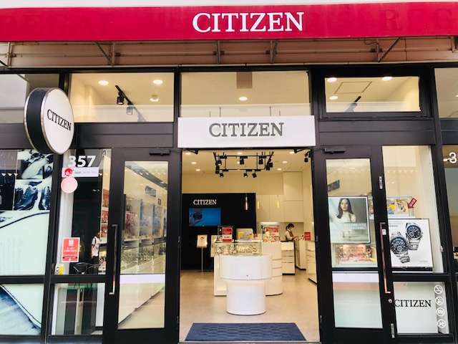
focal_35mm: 28
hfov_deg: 63.4
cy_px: 172
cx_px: 229
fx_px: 370
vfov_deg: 49.7
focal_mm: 4
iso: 20
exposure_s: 1/242
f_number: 1.8
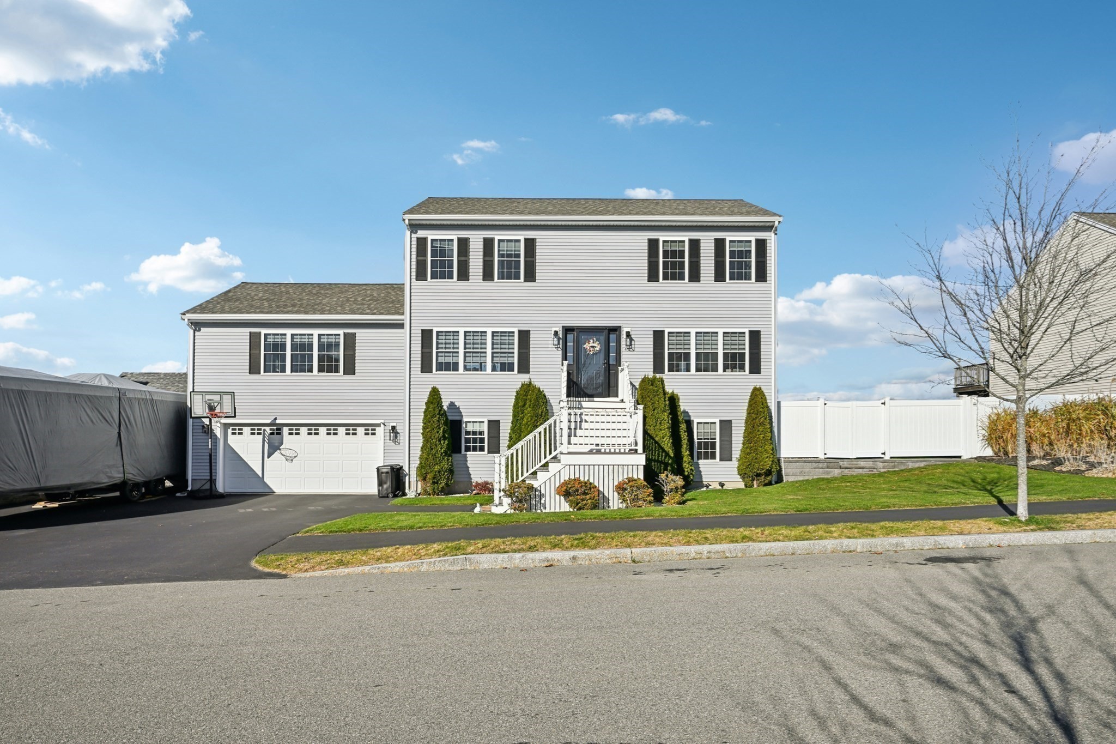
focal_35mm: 19
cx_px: 558
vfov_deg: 64.5
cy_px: 372
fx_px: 589
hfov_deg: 86.9
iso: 100
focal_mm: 19
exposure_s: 1/500
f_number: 8
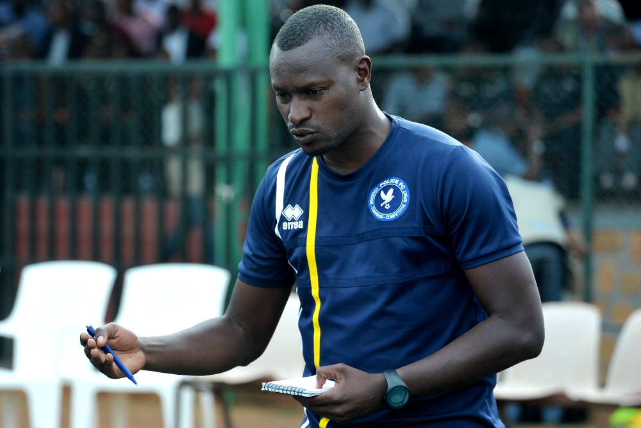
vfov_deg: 6.6
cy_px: 214
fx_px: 3741
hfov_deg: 9.8
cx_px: 320
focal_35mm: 210
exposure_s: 1/500
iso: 500
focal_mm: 210
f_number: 6
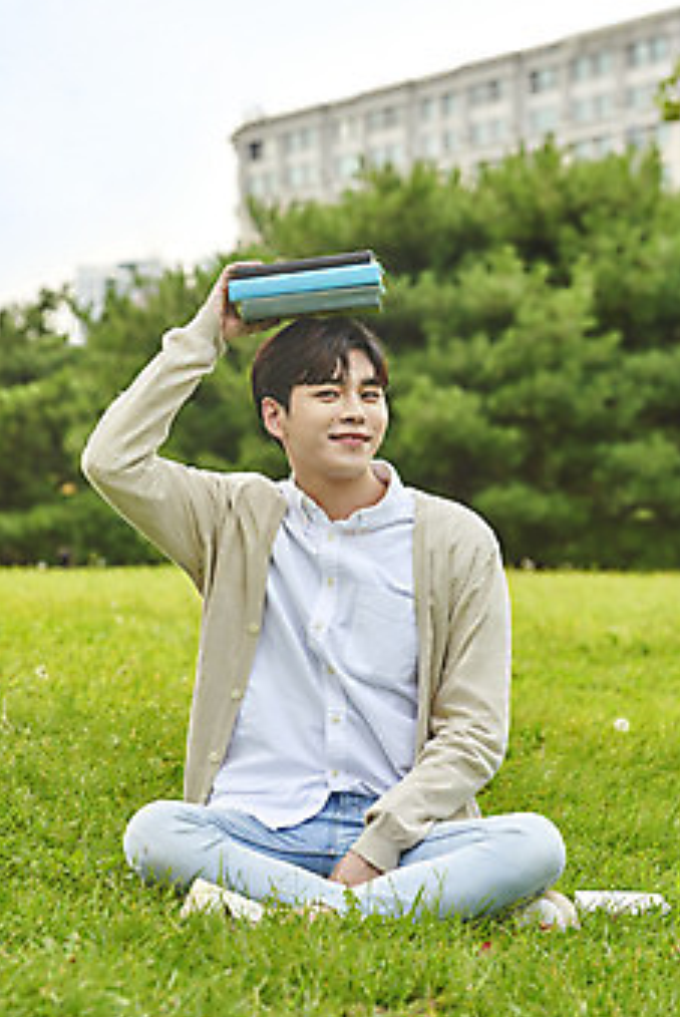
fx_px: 3676
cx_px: 320
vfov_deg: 15.8
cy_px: 481
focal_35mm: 130
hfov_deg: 10.6
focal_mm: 110
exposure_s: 1/400
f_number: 5
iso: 320
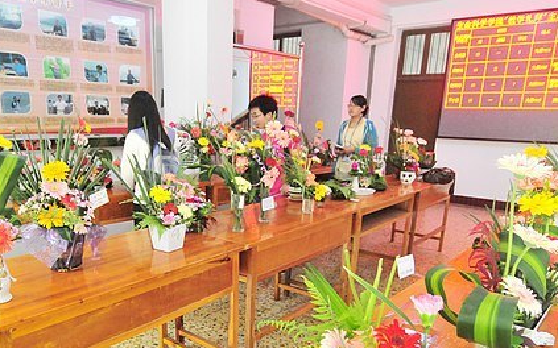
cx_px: 252
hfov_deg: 70.3
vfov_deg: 46.2
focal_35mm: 26
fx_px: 395
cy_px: 252
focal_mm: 12
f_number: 4
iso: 2500
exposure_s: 1/100
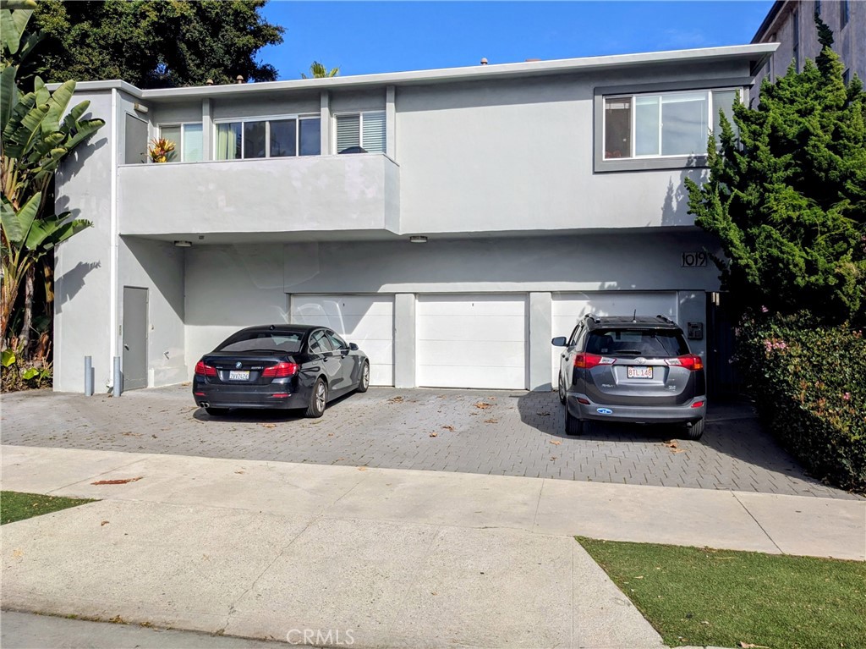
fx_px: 675
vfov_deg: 51.3
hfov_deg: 65.3
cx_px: 433
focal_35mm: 27
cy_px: 324
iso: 68
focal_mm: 4.38
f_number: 1.73
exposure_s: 1/3906
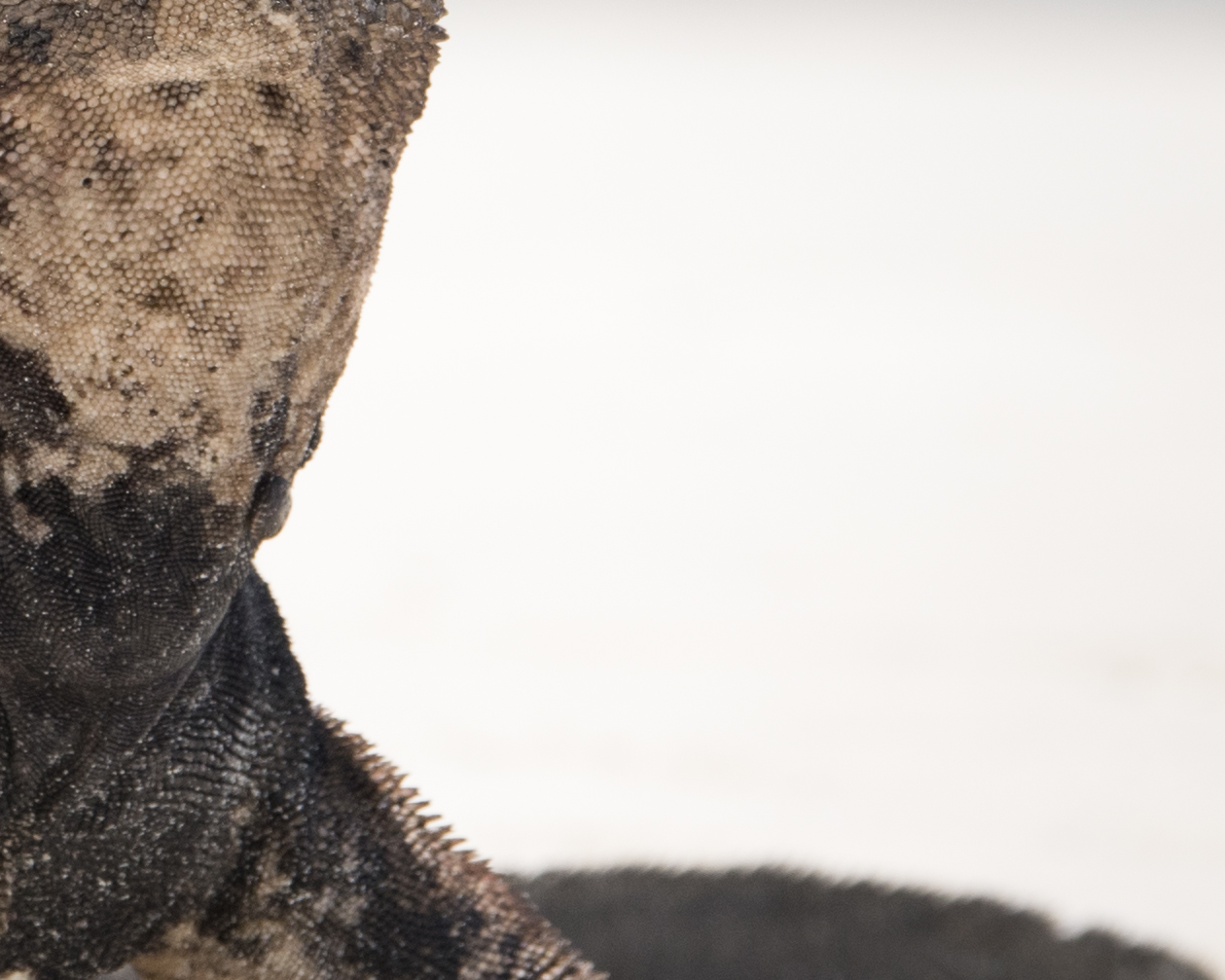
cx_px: -1024
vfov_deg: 1.9
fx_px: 29836
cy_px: -632
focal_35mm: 823
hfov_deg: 2.3
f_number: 8
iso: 100
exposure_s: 1/200
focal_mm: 150
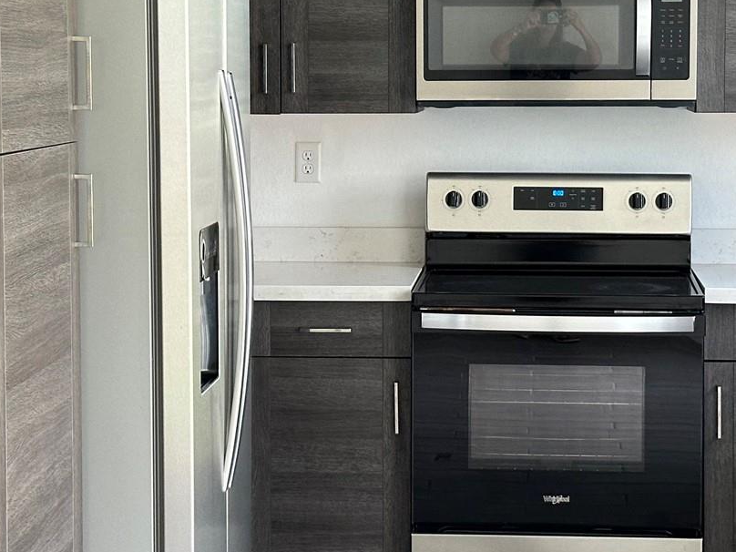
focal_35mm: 95
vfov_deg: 15.5
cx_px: 395
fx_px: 2020
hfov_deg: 20.6
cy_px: 201
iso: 250
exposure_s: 1/55
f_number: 1.78
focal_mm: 6.86
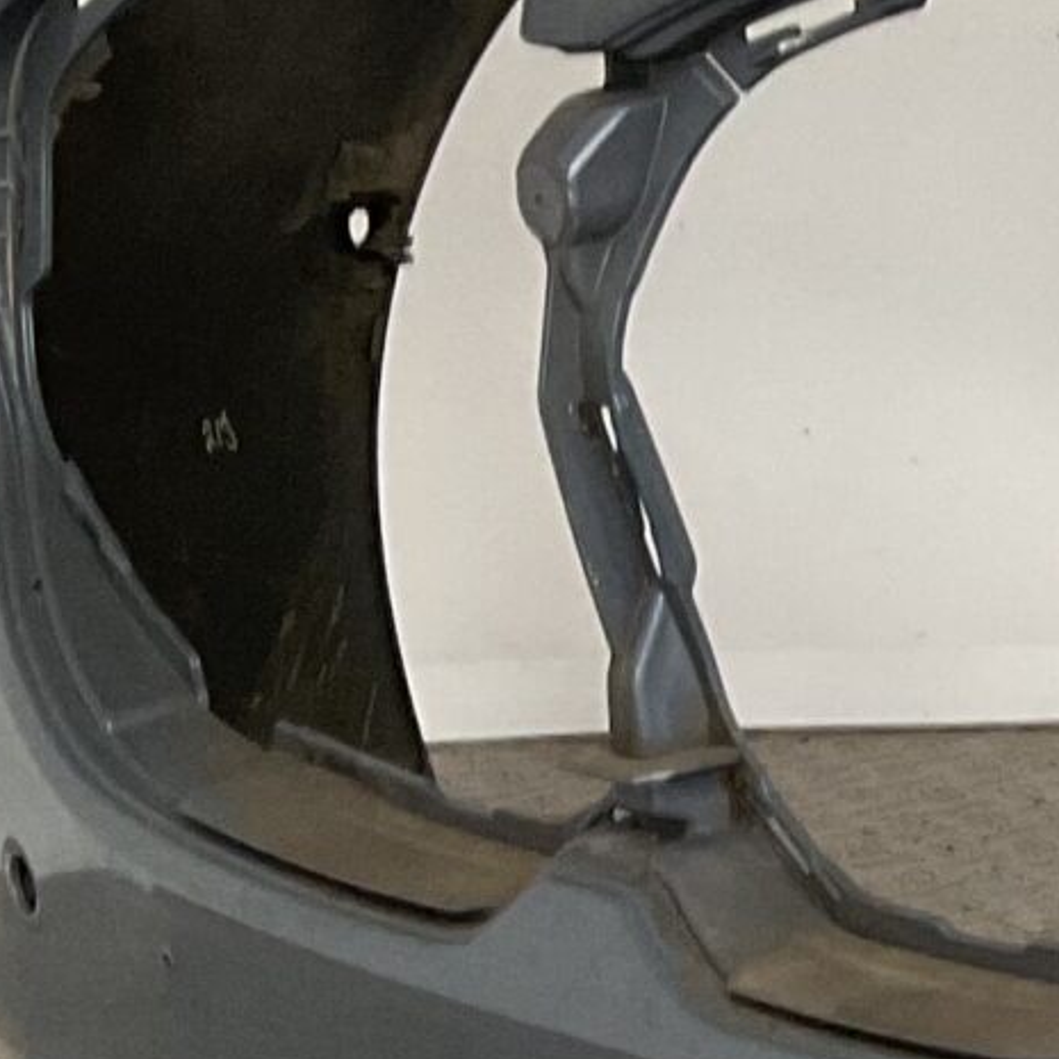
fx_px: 4880
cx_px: 2521
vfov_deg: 12.3
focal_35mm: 141
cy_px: 909
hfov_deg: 10.6
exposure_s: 1/50
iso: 64
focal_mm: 3
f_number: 1.8
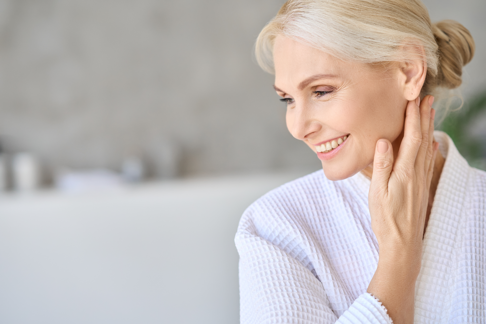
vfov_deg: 16.1
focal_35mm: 85
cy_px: 162
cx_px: 243
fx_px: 1147
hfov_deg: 23.9
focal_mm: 85
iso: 800
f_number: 2
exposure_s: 1/1250
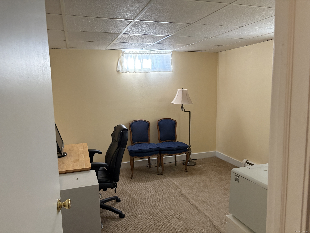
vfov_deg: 53.1
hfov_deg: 67.3
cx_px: 155
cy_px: 116
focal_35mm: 26
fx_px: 233
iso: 320
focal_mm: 5.96
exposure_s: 1/60
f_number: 1.6
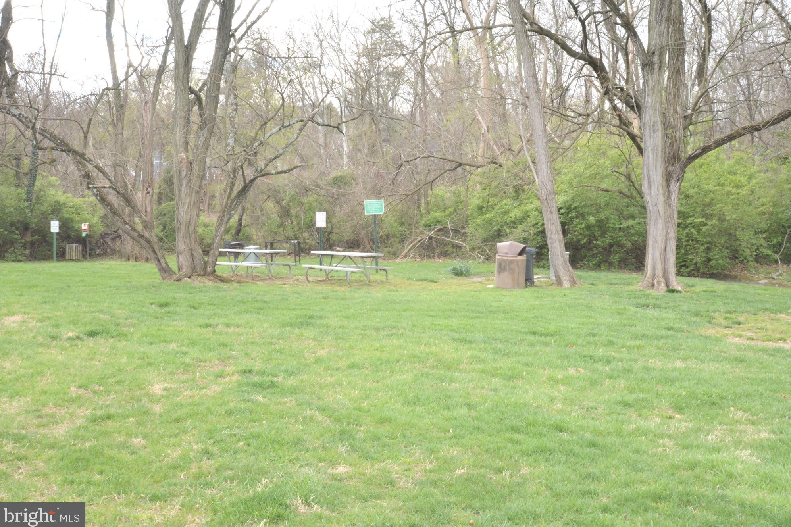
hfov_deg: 51.9
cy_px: 261
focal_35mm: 37
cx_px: 404
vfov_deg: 35.9
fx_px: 813
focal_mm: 24
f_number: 16
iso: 1600
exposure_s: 1/125
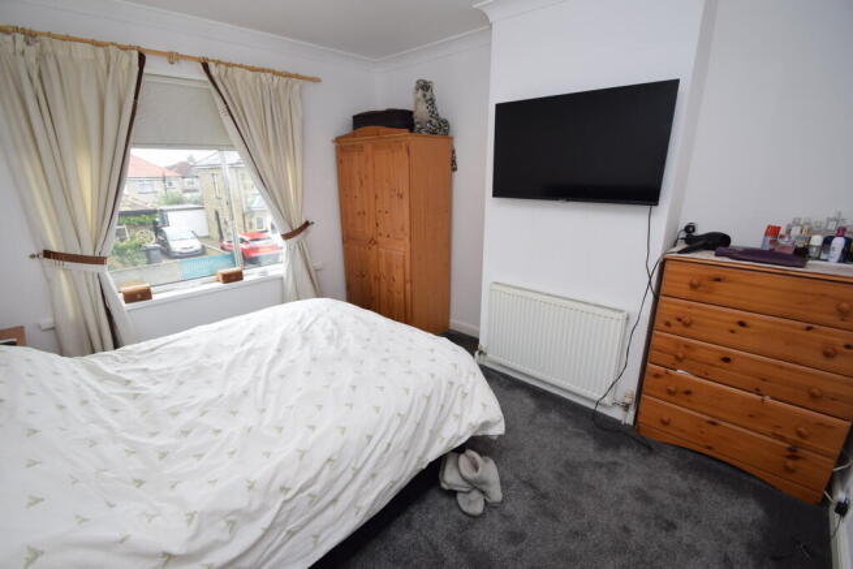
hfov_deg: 100.4
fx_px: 355
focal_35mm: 15
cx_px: 426
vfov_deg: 77.4
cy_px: 284
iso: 400
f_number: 5.6
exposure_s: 1/125
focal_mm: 10
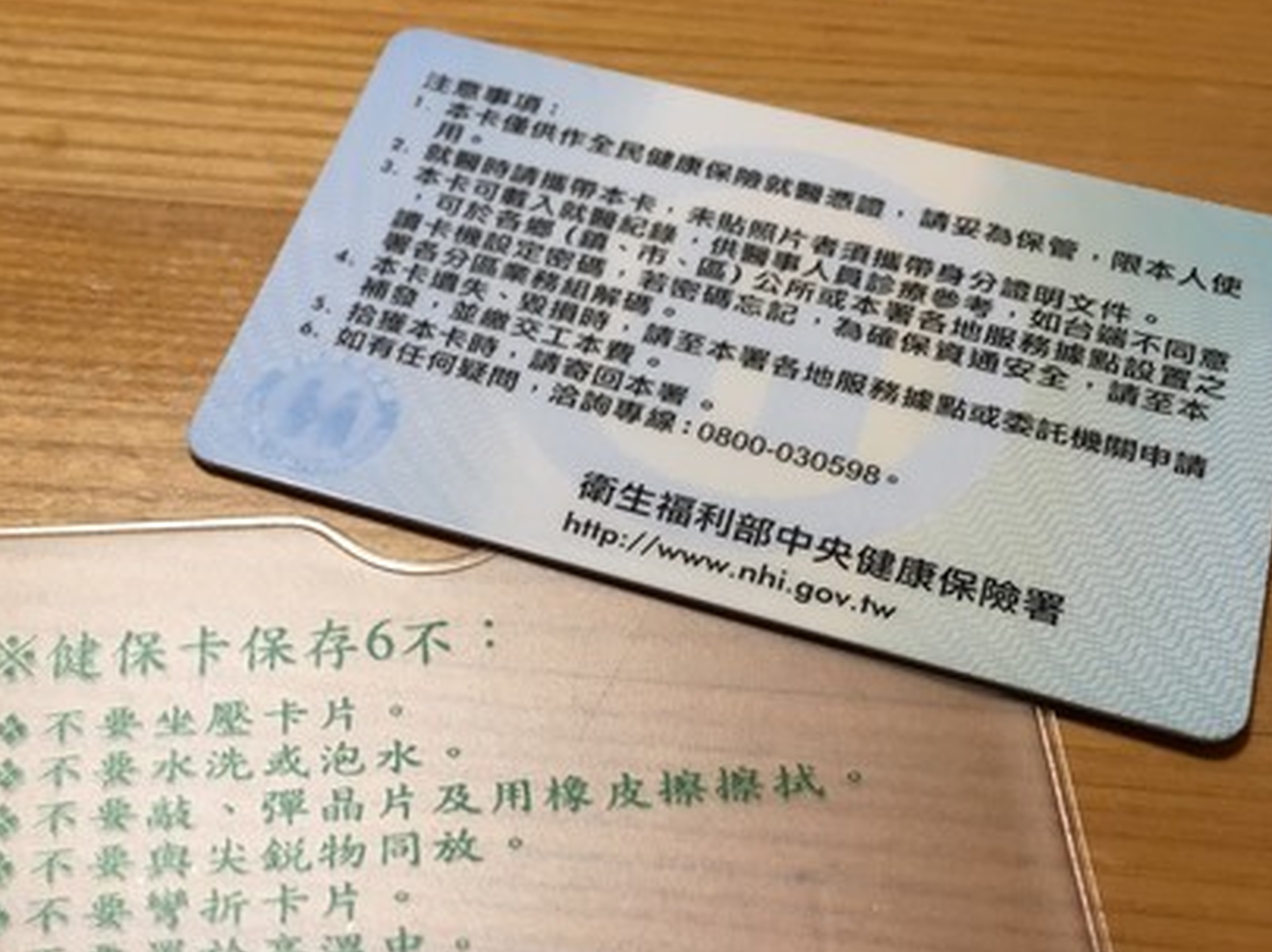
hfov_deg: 43.4
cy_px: 663
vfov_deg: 33.1
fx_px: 1579
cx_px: 455
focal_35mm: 43
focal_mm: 4.15
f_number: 2.2
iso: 64
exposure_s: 1/30
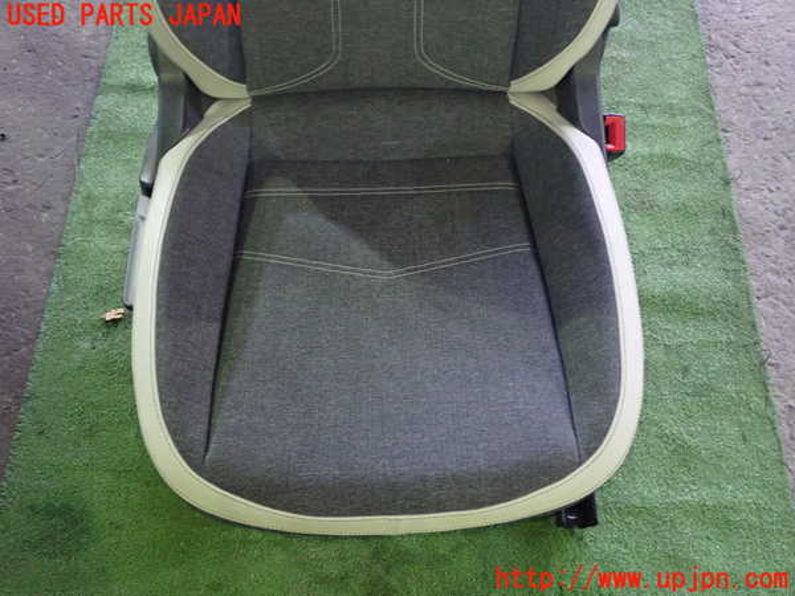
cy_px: 298
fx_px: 942
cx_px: 398
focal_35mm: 41
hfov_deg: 45.8
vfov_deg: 35.1
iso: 800
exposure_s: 1/15
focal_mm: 7.31
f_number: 2.8
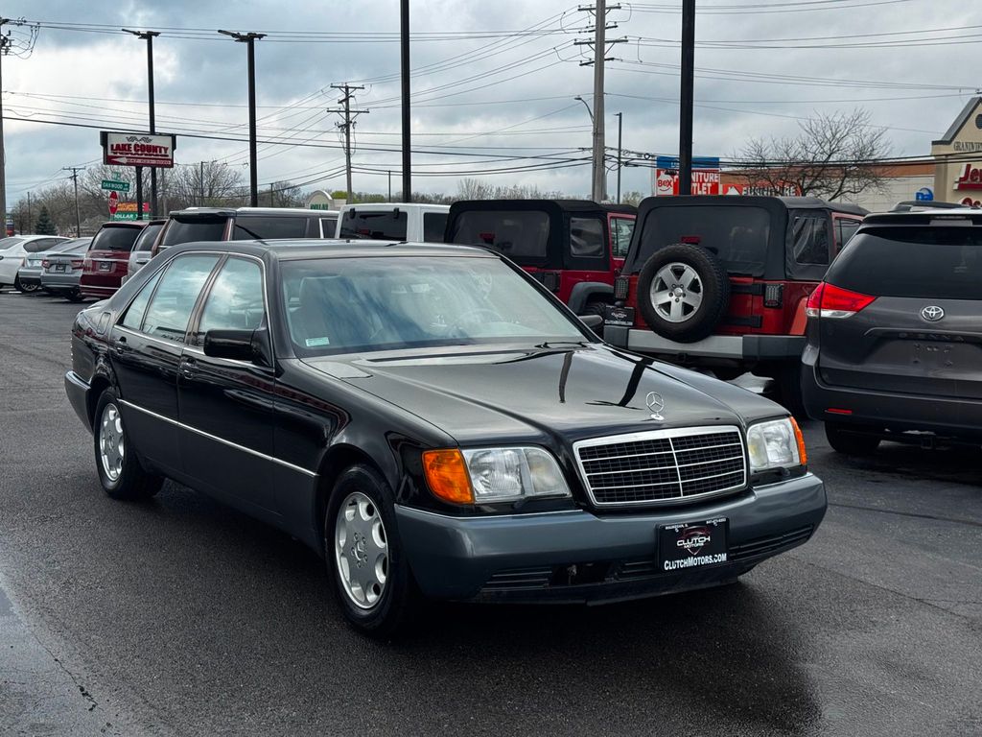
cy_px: 368
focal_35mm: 48
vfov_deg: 30.3
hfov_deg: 39.7
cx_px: 491
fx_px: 1362
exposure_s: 1/2717
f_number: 1.78
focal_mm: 6.76
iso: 64
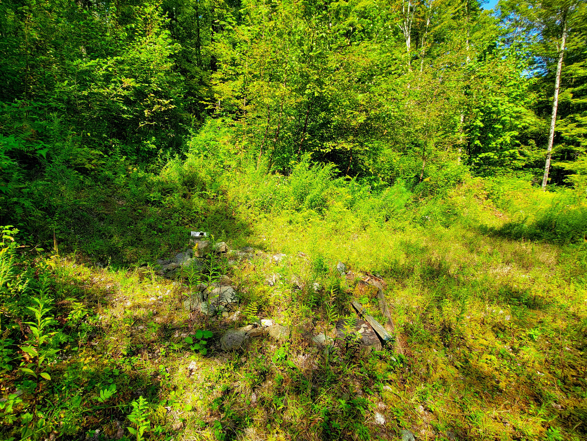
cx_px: 253
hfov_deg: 93.9
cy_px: 221
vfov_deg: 78.1
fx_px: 271
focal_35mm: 16
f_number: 2.2
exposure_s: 1/400
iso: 50
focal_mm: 2.2
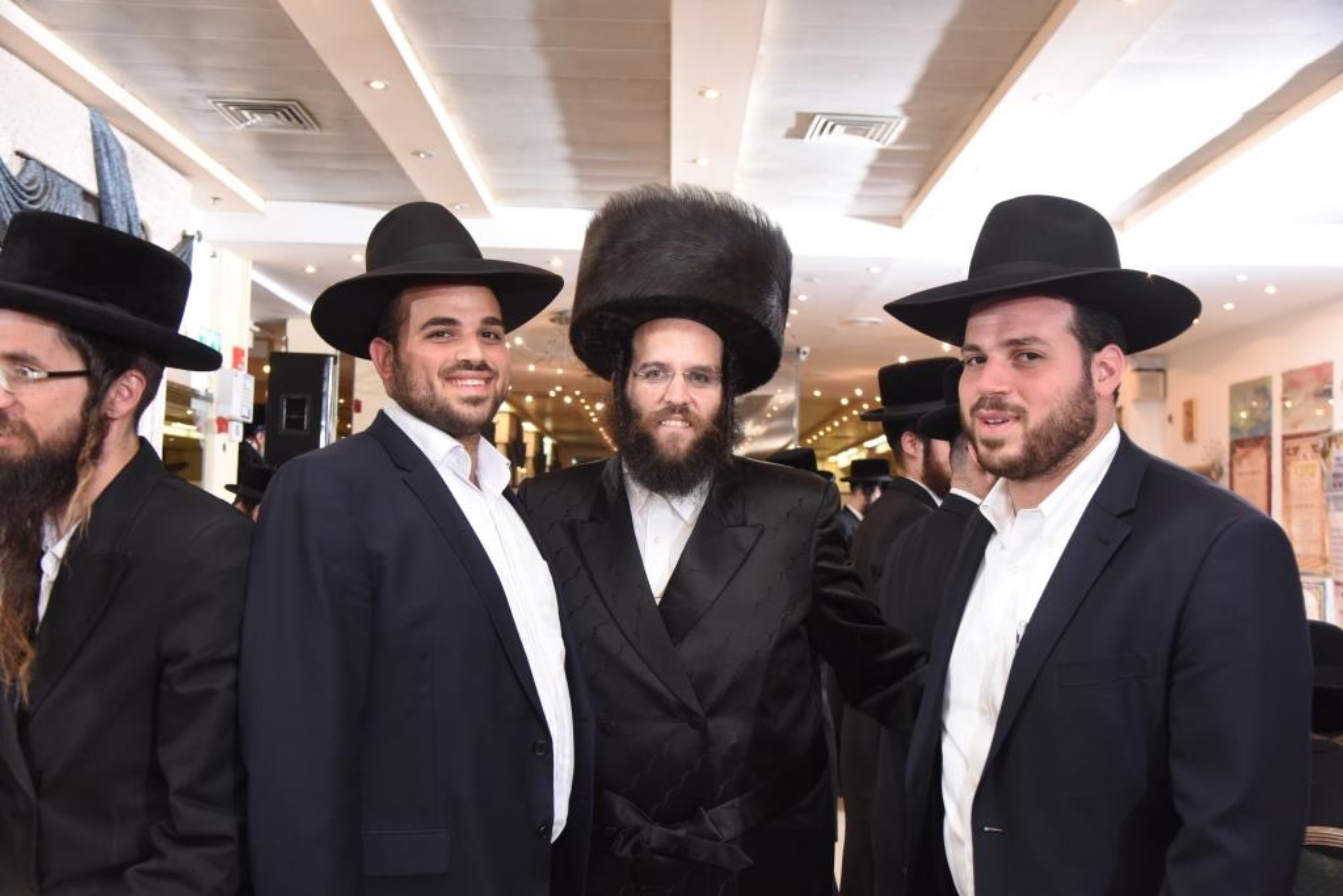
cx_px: 672
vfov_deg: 37.9
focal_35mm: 35
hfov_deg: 54.4
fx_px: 1306
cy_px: 448
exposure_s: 1/100
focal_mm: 35
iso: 640
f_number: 5.6
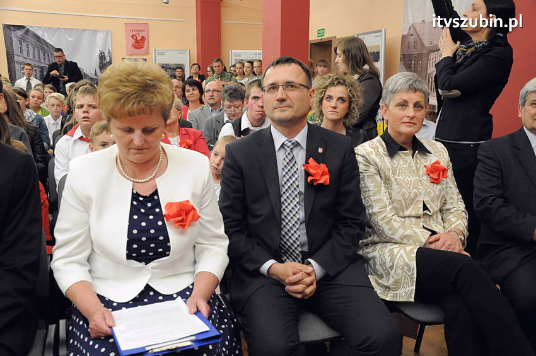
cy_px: 178
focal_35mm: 36
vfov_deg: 36.8
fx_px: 535
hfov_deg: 53.2
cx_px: 268
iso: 2500
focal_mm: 24
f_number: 5.6
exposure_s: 1/80
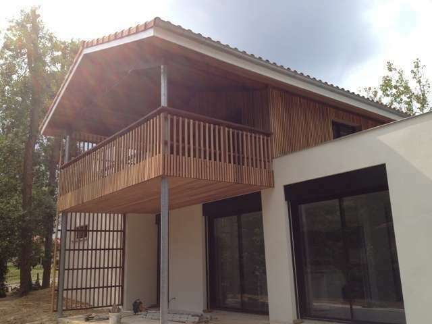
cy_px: 162
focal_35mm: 35
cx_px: 216
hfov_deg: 52.6
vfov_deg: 40.7
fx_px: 437
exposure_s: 1/968
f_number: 2.4
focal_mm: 4.28
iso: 50
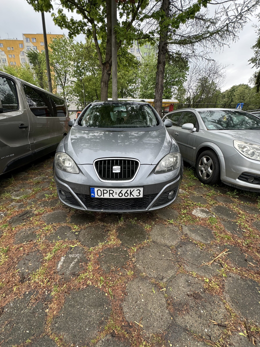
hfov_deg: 81.6
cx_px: 121
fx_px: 150
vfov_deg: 98.2
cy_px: 171
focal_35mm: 15
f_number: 2.2
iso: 40
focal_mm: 2.22
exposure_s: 1/349
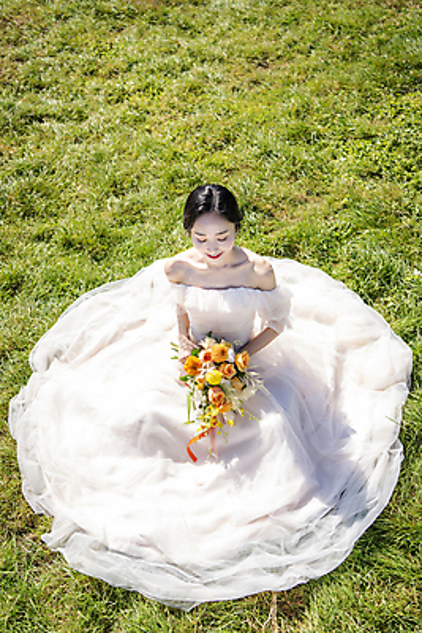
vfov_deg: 50.7
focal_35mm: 38
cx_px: 211
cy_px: 316
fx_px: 668
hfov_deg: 35.1
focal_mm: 38
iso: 125
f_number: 4
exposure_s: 1/800
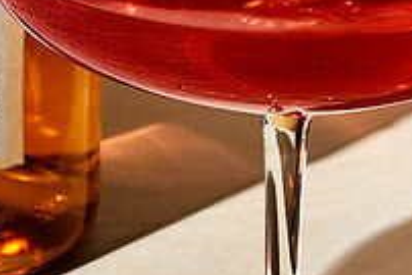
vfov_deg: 2.2
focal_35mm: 631
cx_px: -149
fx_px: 7226
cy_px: -326
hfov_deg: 3.3
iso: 100
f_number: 10
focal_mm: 85
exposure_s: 1/200
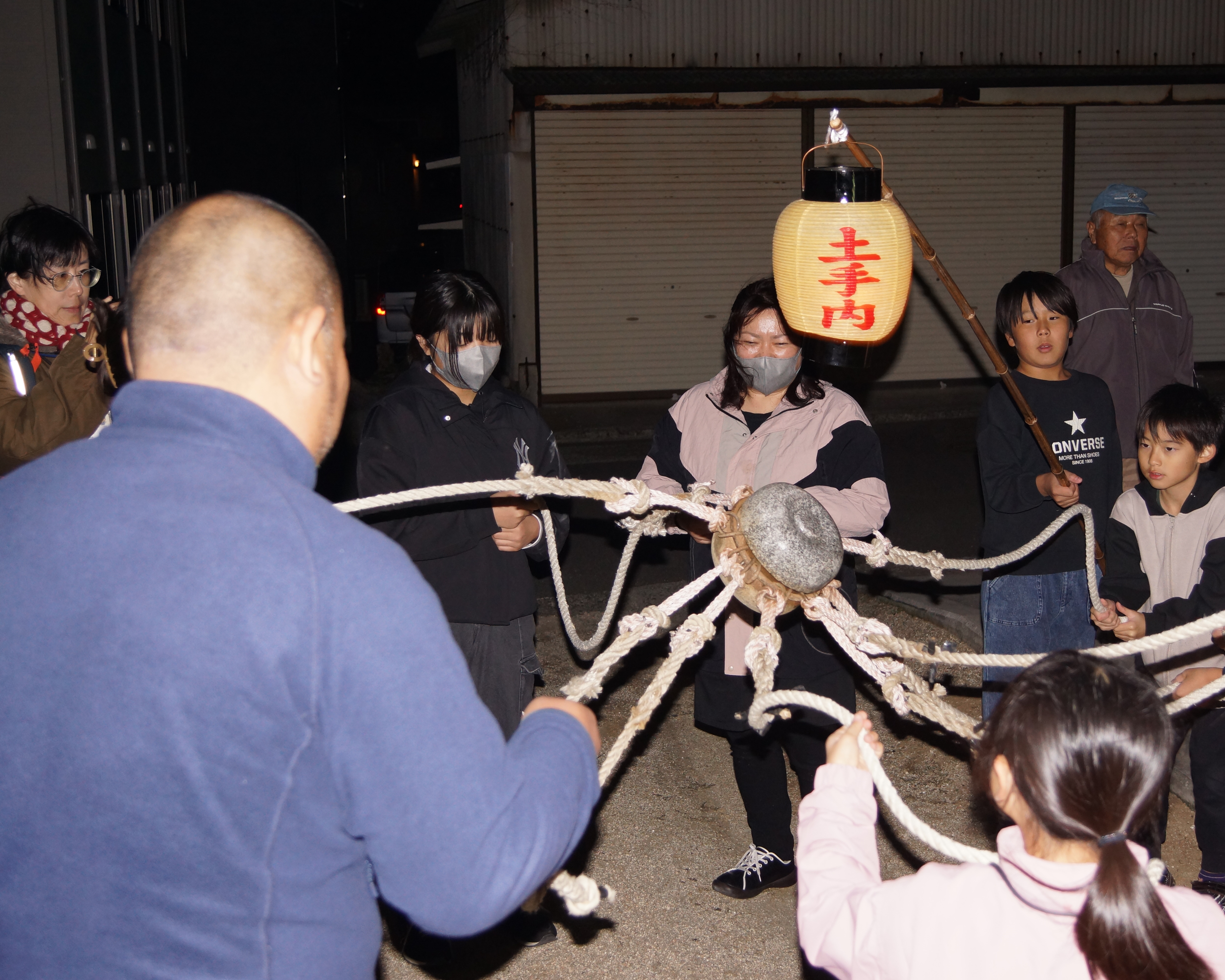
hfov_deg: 20.4
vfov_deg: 16.4
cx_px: 730
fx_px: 3392
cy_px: 493
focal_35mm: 94
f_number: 5.6
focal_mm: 55
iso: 500
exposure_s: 1/60
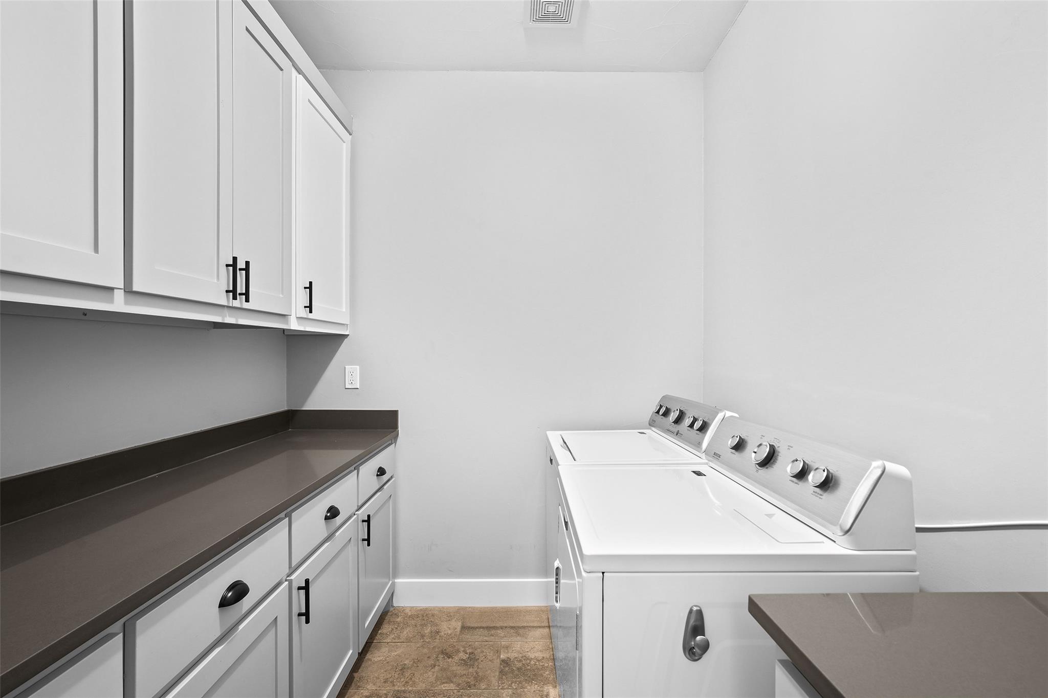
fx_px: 495
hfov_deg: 93.3
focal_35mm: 17
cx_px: 524
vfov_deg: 70.4
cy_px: 349
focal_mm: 17
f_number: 8
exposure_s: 2.5
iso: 320
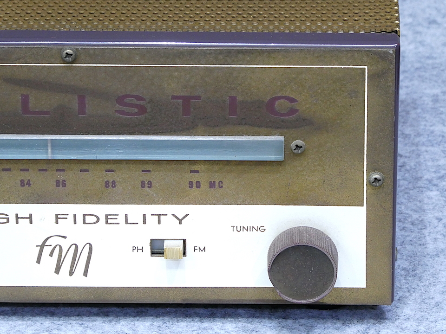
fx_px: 2757
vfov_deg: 6.9
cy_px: 167
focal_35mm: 214
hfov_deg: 9.2
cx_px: 223
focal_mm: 38.4
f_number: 7.1
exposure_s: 1/5
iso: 400
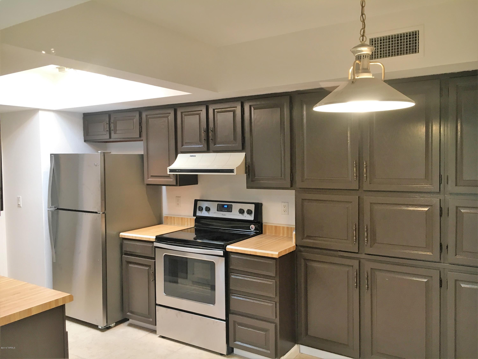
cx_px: 239
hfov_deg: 61.7
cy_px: 180
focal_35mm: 29
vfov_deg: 48.2
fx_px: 400
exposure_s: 1/30
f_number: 2.2
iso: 80
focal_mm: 4.15
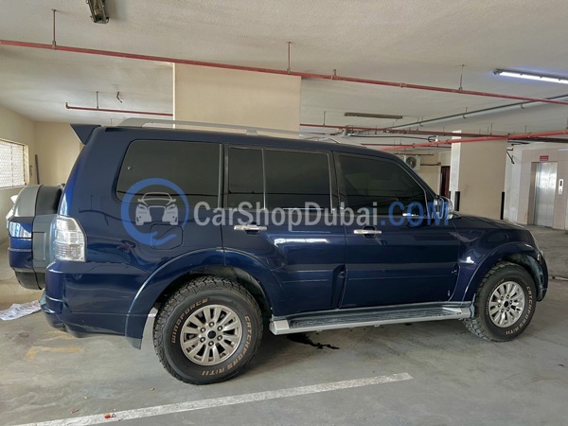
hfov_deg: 67.3
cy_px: 213
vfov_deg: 53.1
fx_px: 427
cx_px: 284
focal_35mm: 26
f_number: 1.5
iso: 125
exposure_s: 1/69
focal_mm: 5.7
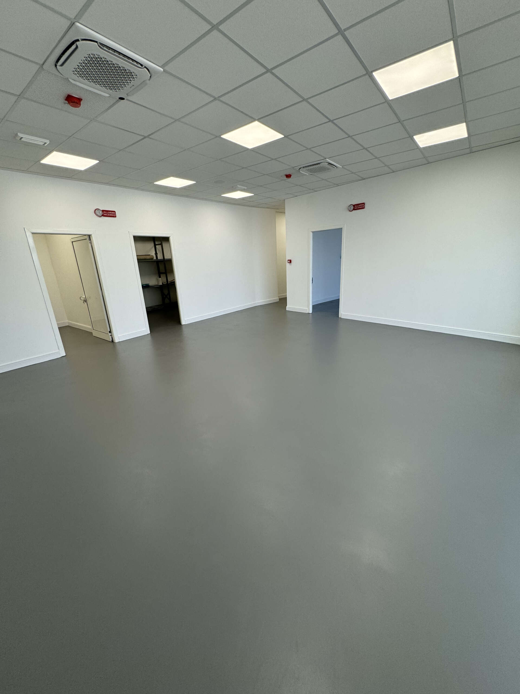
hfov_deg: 85.7
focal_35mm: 14
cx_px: 260
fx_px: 280
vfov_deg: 102.1
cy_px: 347
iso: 64
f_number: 2.2
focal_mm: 2.22
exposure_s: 1/99
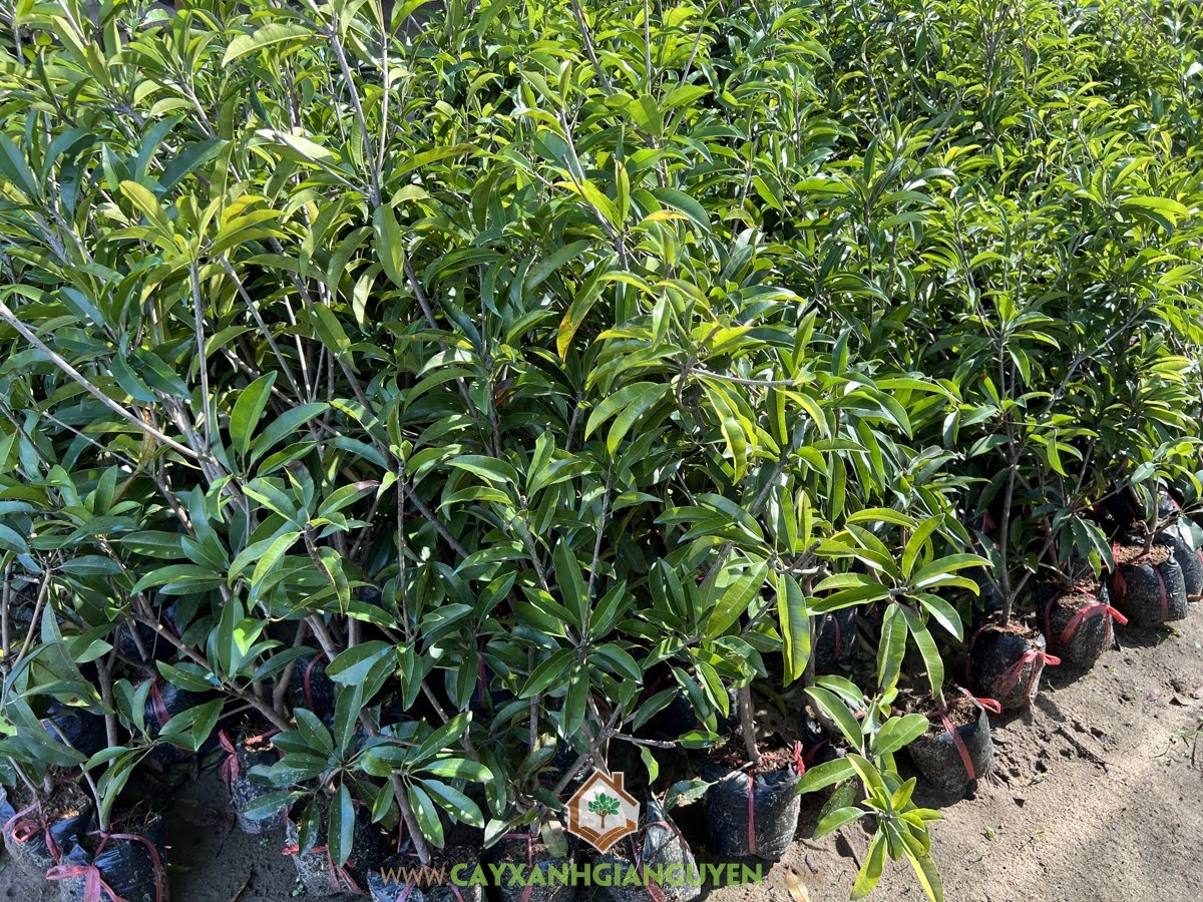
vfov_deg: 53.1
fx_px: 904
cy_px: 451
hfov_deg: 67.3
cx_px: 602
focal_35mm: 26
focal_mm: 5.7
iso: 40
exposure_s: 1/121
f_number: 1.5
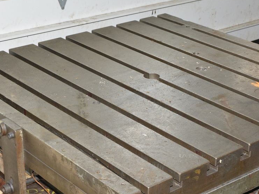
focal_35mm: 86
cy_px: 132
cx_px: 141
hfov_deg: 22.7
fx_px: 644
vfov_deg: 17.1
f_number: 7.1
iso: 800
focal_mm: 26
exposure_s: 1/60
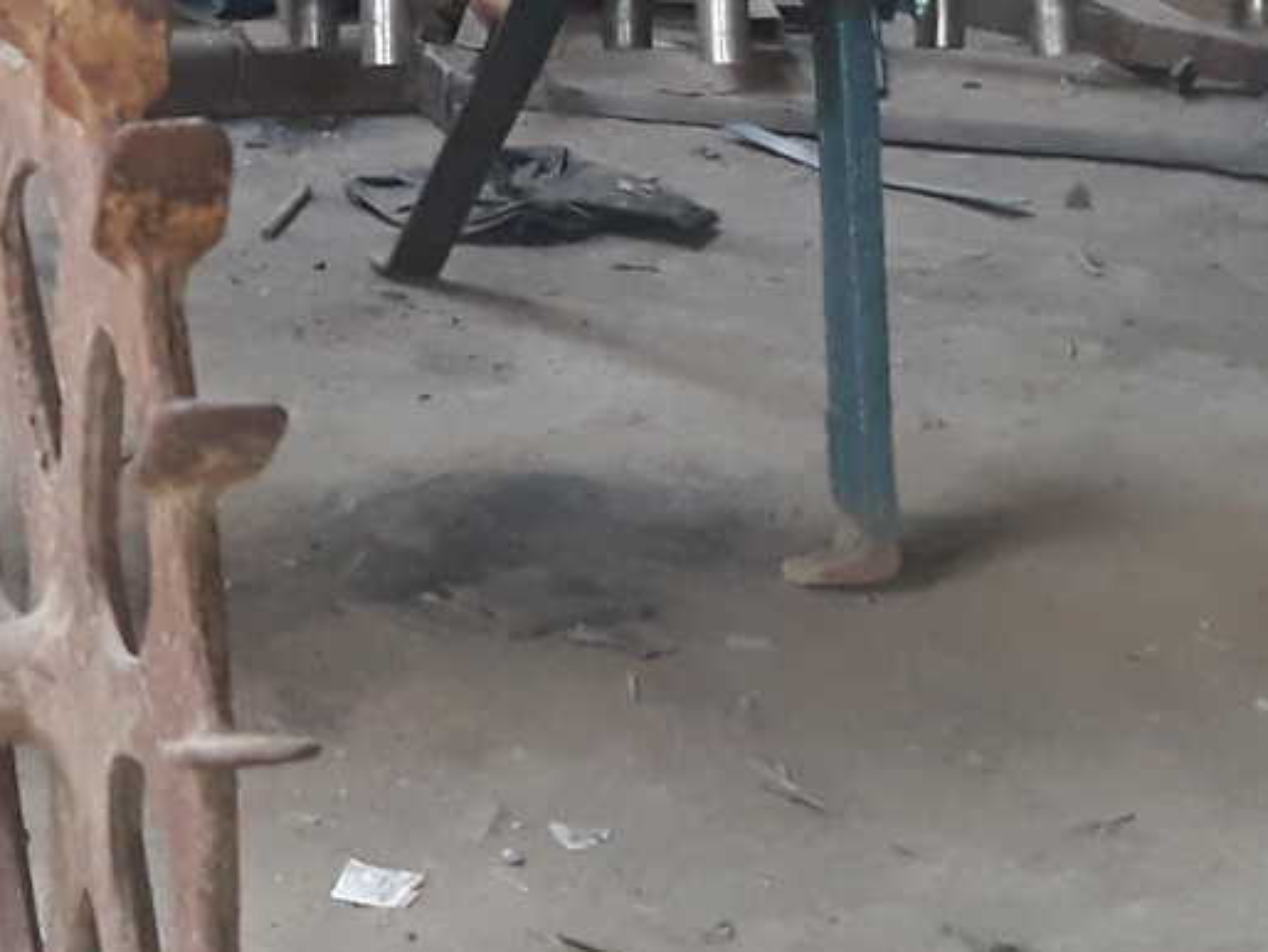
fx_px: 3848
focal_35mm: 105
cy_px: -84
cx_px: -222
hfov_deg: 17.9
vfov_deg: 13.8
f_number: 1.7
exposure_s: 1/50
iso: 200
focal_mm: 3.71
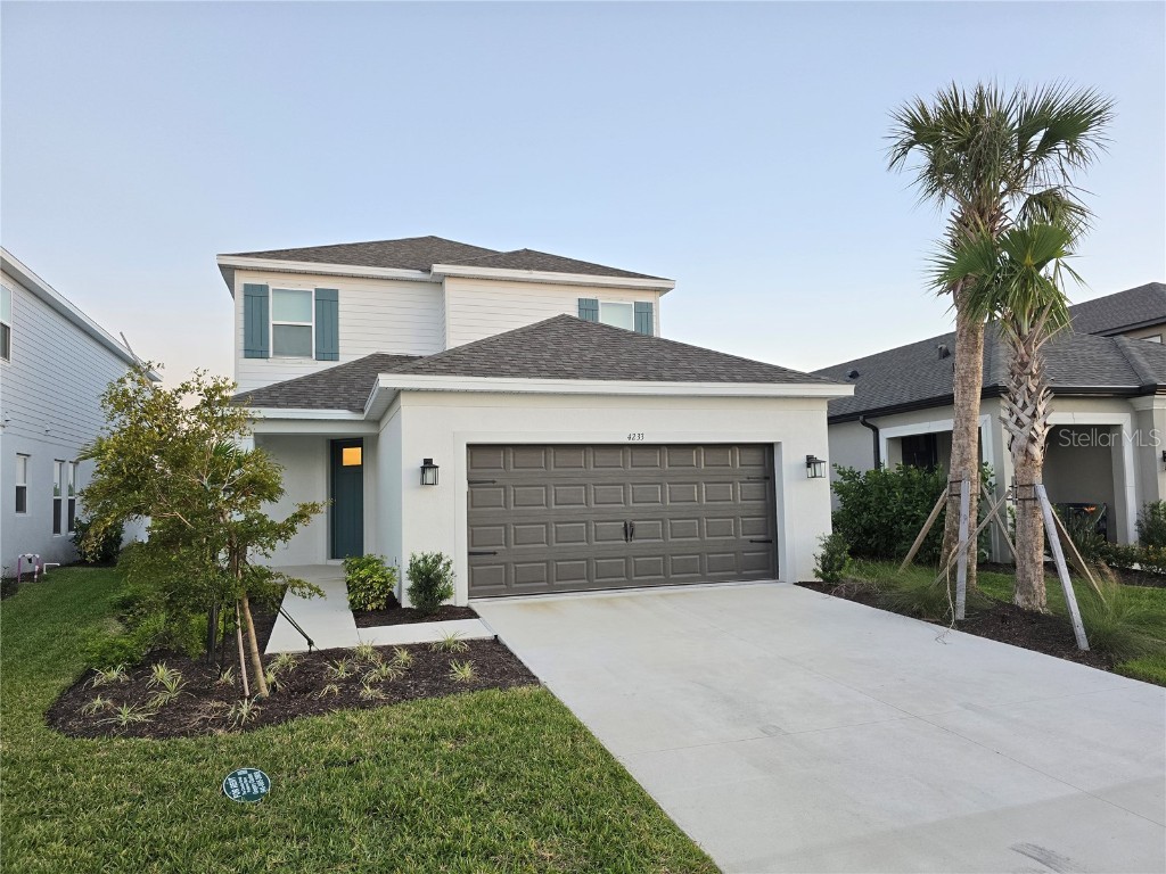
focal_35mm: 23
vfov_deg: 58.9
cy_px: 437
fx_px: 775
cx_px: 583
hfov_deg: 73.9
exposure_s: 1/180
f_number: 1.7
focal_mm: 6.3
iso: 160
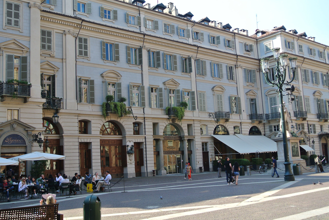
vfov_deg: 32.0
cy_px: 110
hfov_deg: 46.3
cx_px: 164
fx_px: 384
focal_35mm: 42
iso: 100
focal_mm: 15.7
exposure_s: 1/200
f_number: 4.2
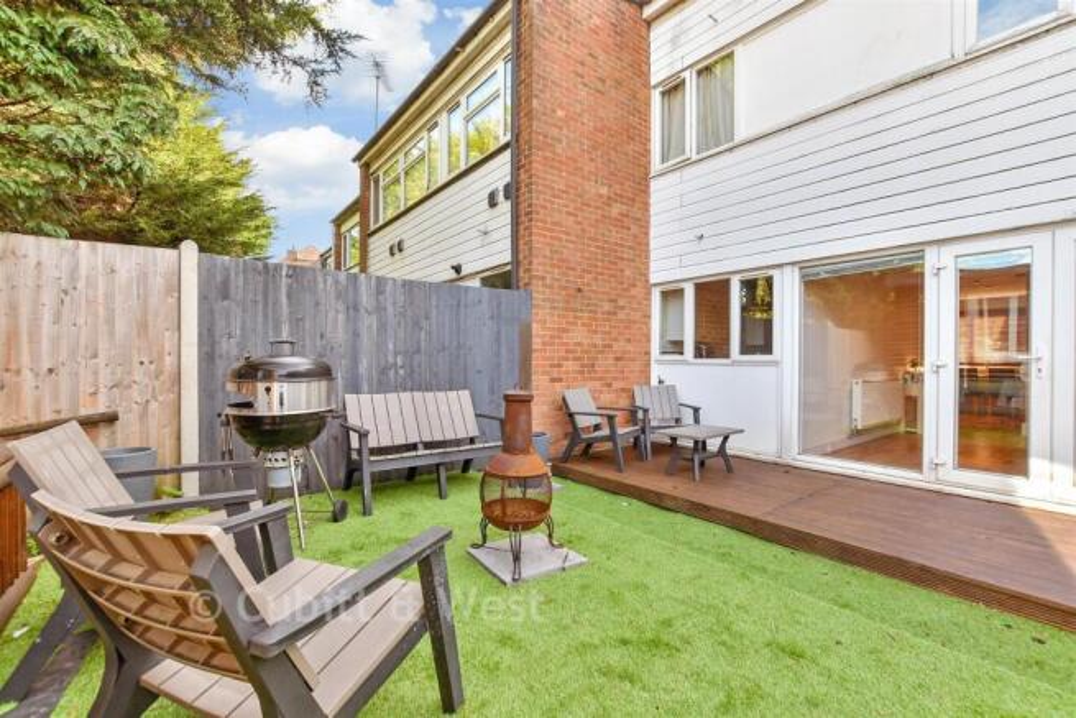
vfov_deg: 77.4
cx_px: 538
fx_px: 448
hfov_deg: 100.4
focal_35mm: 15
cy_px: 359
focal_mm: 10
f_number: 8
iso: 160
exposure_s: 1/30
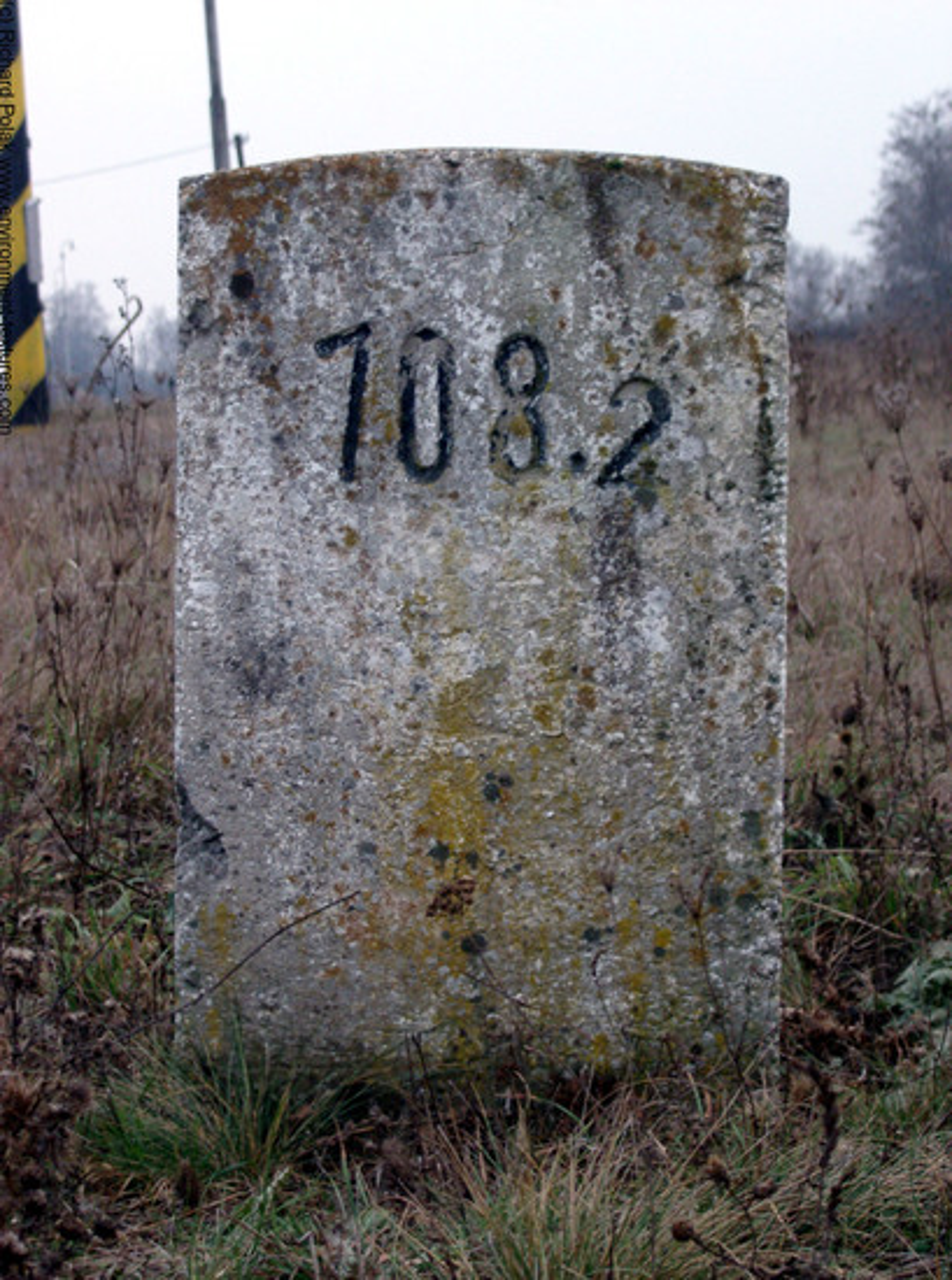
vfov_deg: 17.6
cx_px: 476
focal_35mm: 112
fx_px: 4129
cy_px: 640
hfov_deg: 13.2
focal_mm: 22.8
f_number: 4.8
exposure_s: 1/125
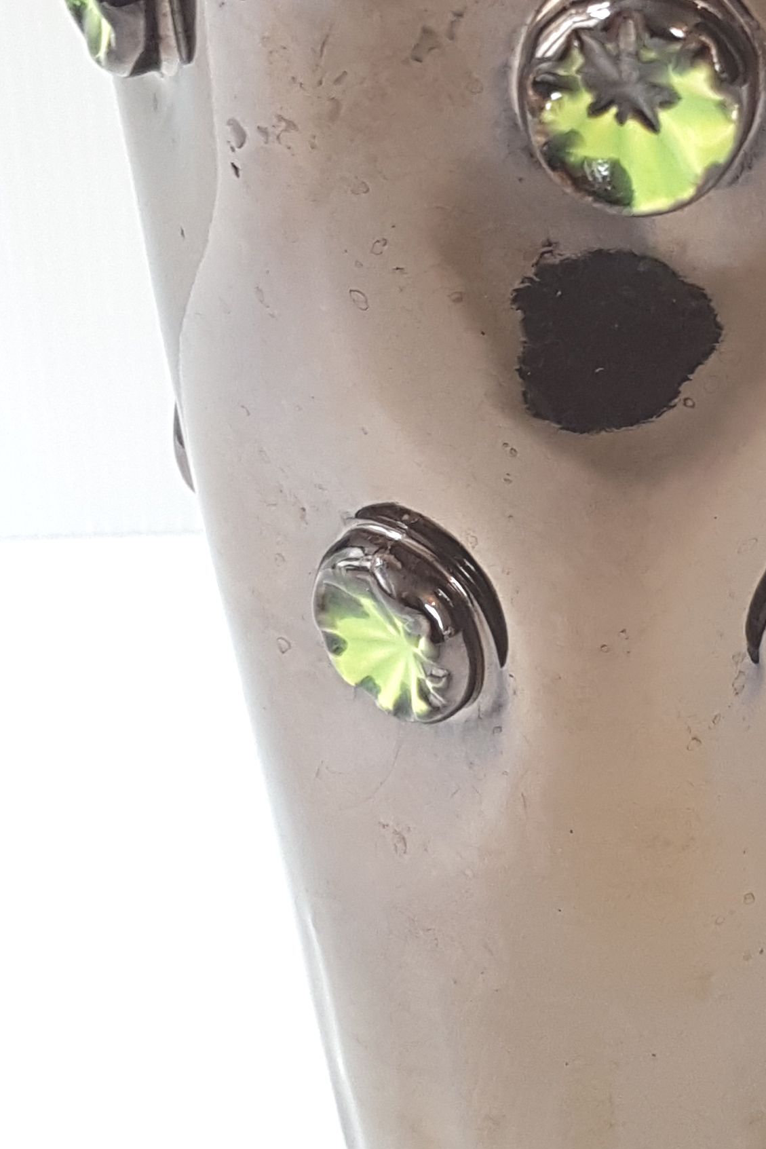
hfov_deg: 28.3
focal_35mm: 46
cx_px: 667
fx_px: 1468
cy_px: 423
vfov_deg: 42.4
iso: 160
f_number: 1.7
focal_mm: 4.2
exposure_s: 1/50
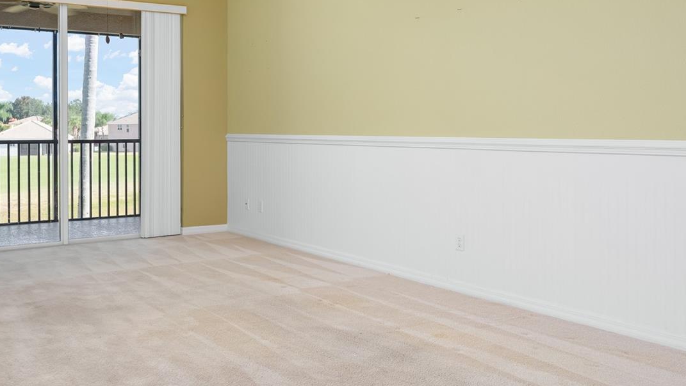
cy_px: 124
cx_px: 271
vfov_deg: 31.9
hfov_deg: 53.9
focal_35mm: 37
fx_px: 669
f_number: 8
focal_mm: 23.5
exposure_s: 1/20
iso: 400
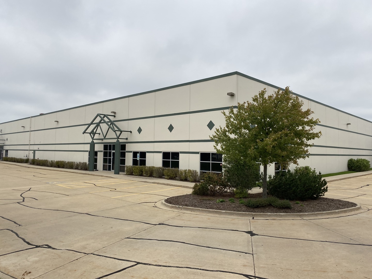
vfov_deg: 53.1
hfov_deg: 67.3
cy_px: 140
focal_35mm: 26
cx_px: 186
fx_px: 279
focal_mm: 4.25
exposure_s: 1/1754
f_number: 1.8
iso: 32
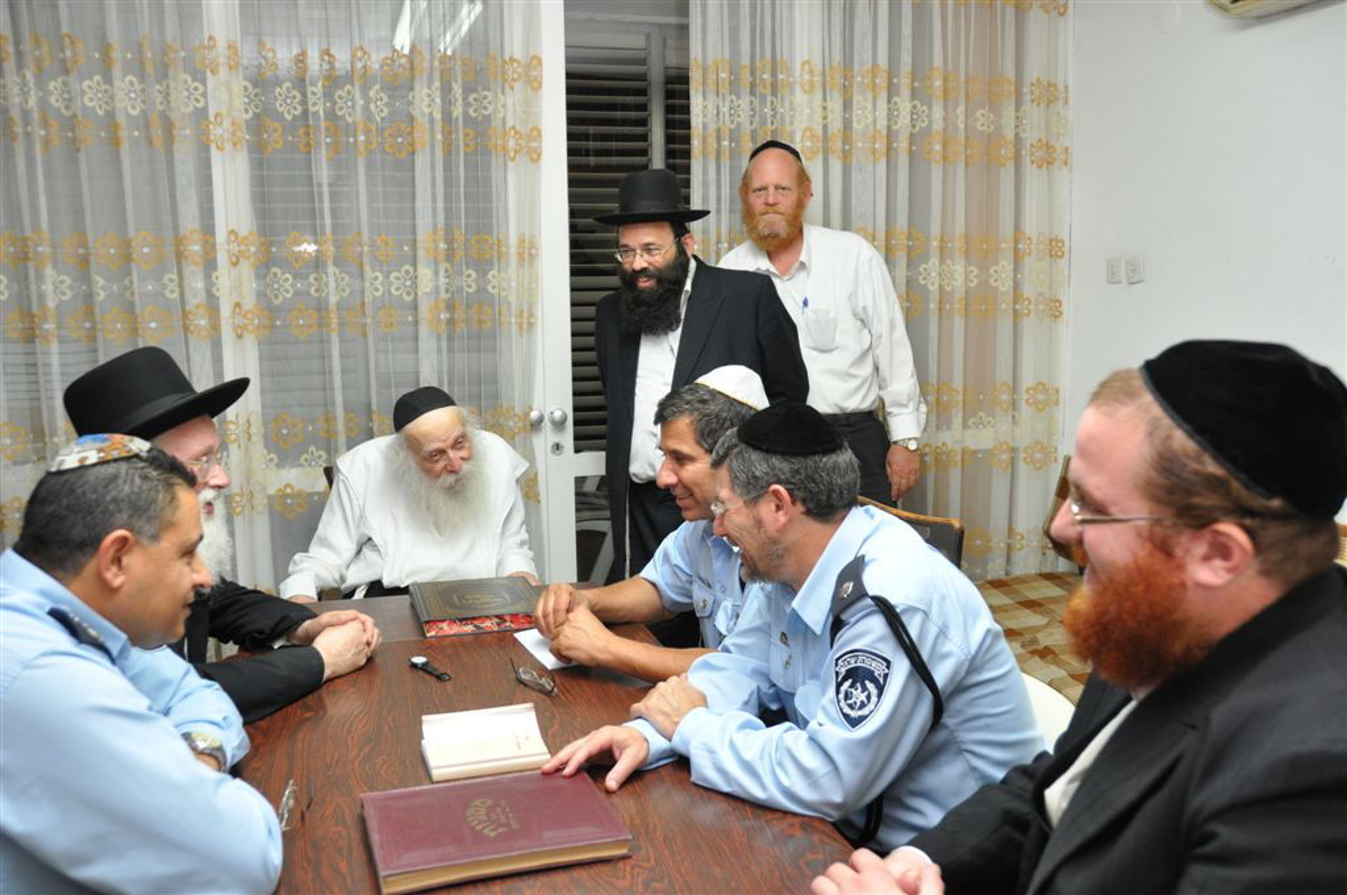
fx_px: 1121
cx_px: 674
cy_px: 448
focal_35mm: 30
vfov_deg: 43.5
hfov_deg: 62.0
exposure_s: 1/60
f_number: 4
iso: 800
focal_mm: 20
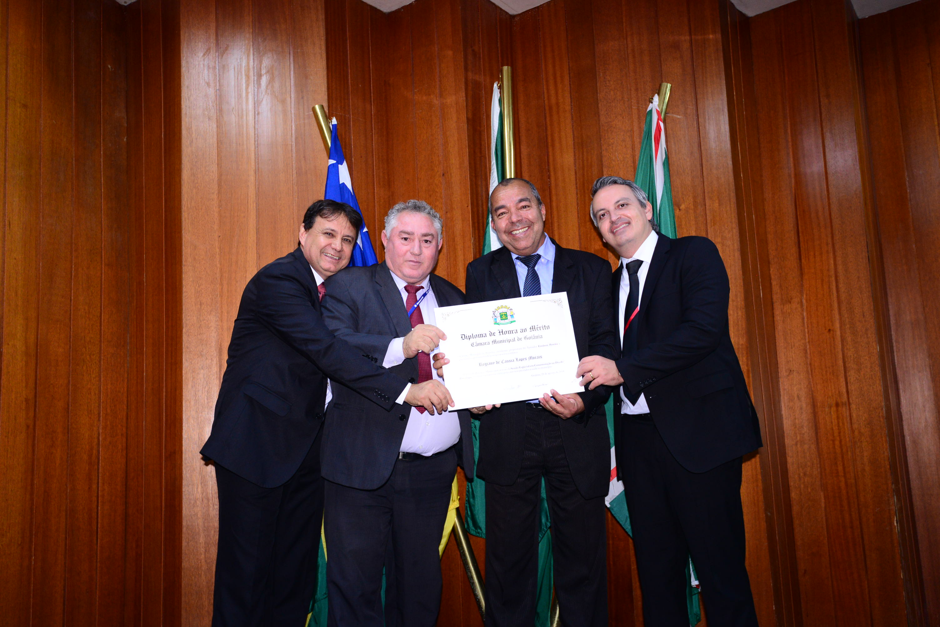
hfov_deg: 58.7
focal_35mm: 32
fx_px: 836
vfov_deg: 41.1
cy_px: 314
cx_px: 470
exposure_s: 1/125
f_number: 4
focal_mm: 32
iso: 2000
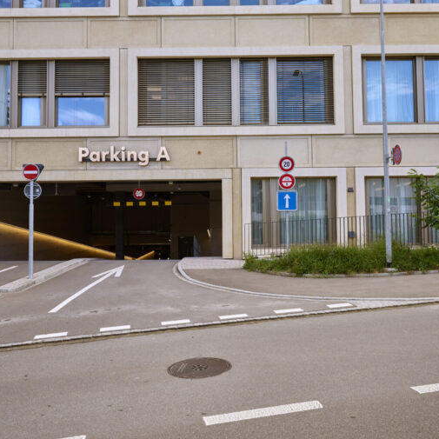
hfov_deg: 52.5
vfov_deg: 52.4
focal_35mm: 31
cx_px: 221
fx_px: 445
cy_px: 196
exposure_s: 1/160
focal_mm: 24
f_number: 8
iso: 200
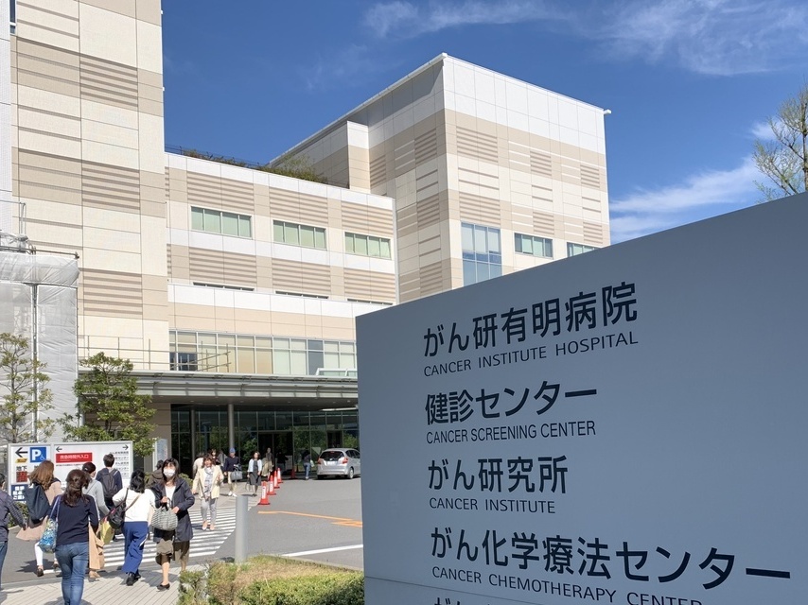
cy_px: 302
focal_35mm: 26
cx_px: 404
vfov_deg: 53.0
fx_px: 607
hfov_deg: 67.3
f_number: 1.8
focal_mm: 4.25
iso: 25
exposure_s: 1/558
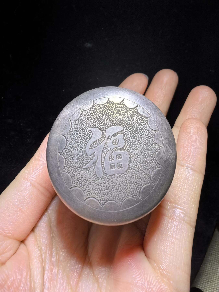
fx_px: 228
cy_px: 146
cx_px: 110
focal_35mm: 27
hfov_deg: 51.4
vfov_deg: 65.3
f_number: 2.2
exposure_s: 1/450
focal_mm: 1.95
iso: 160
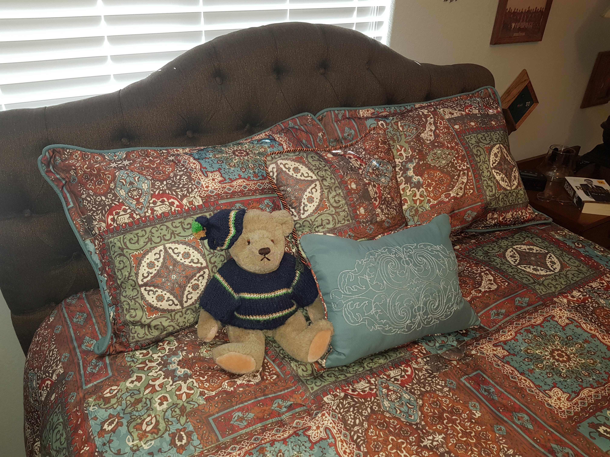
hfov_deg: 67.3
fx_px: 458
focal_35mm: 26
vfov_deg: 53.1
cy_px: 228
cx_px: 305
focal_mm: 4.2
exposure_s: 1/30
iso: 100
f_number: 1.7
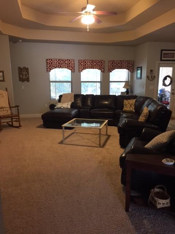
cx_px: 88
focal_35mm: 29
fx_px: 195
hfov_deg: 48.2
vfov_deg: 61.7
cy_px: 117
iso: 100
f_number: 2.2
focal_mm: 4.15
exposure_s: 1/15
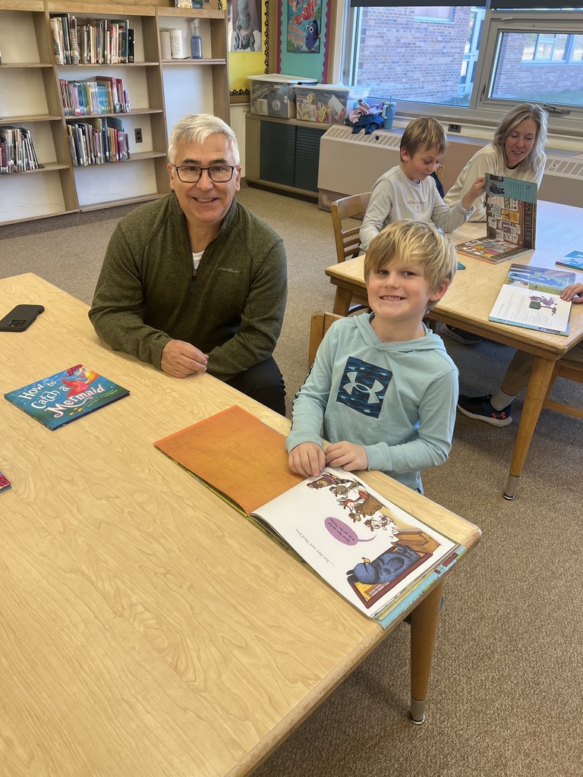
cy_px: 388
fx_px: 584
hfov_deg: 53.1
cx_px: 292
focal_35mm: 26
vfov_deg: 67.3
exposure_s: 1/120
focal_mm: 5.7
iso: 80
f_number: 1.5
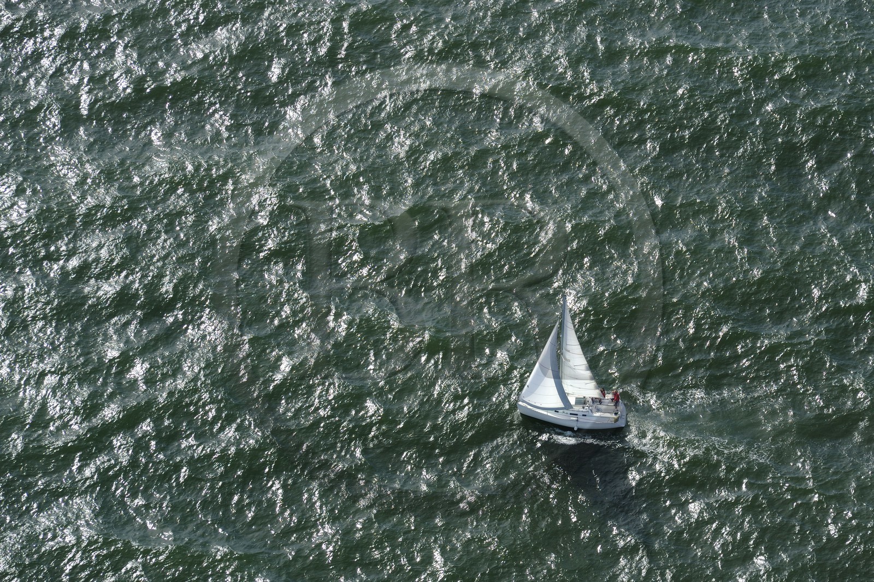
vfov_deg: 6.9
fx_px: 4854
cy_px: 291
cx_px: 437
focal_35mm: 200
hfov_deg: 10.3
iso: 400
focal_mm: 200
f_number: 8
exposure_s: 1/640
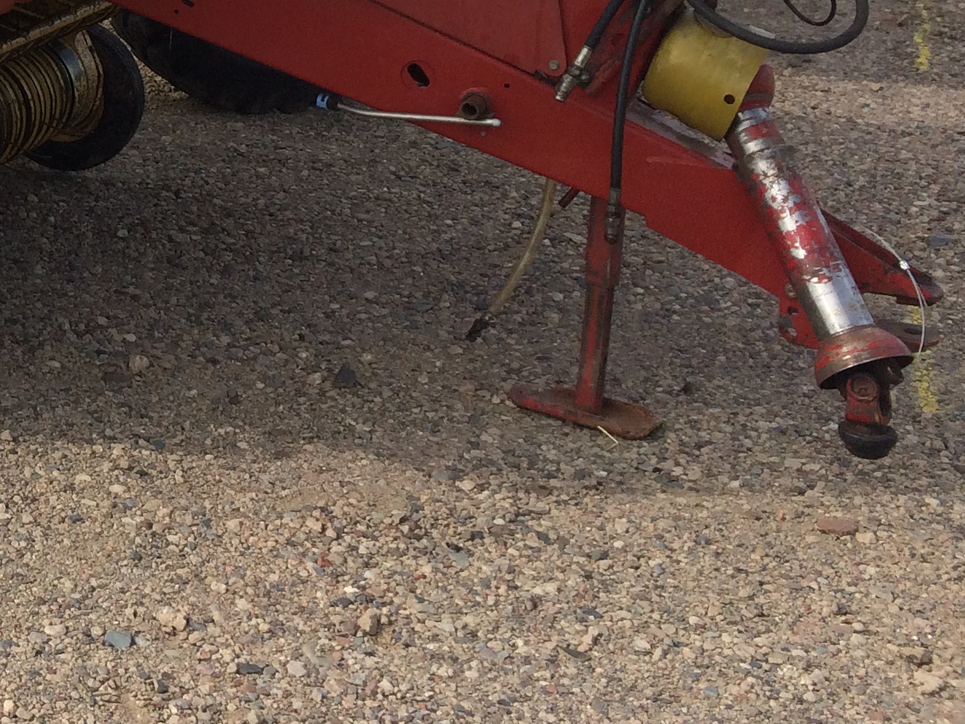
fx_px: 2174
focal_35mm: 78
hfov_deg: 22.3
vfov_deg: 17.8
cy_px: -175
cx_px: -300
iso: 32
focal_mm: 4.15
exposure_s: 1/1208
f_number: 2.2
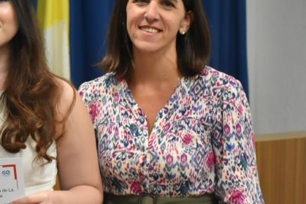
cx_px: 7
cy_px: 116
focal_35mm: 154
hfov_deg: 13.2
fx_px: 1308
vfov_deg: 8.9
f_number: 5
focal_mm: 42
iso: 1600
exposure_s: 1/100
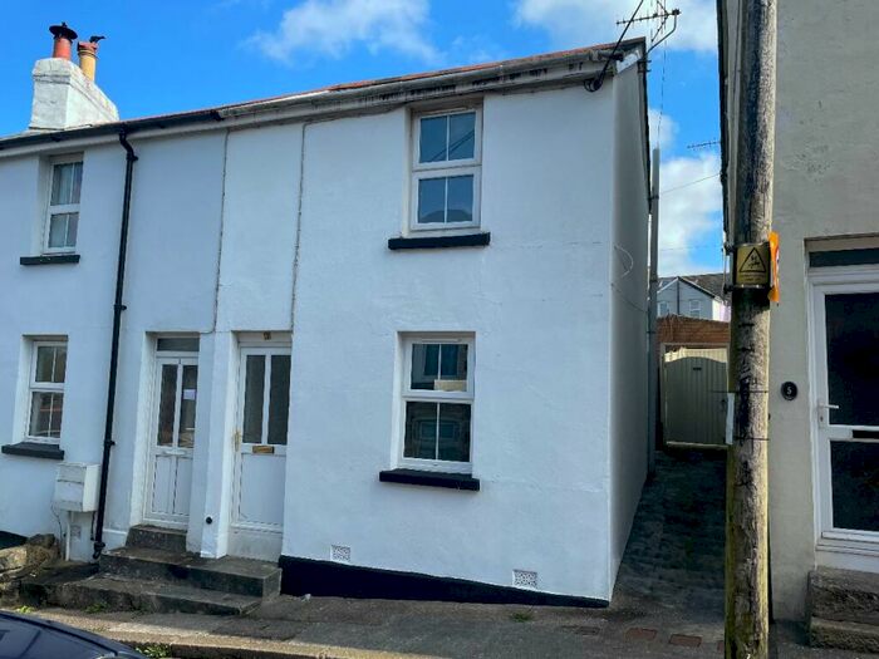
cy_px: 330
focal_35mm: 26
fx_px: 660
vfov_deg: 53.1
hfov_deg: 67.3
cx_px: 440
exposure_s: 1/2174
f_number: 1.6
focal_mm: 4.2
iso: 32
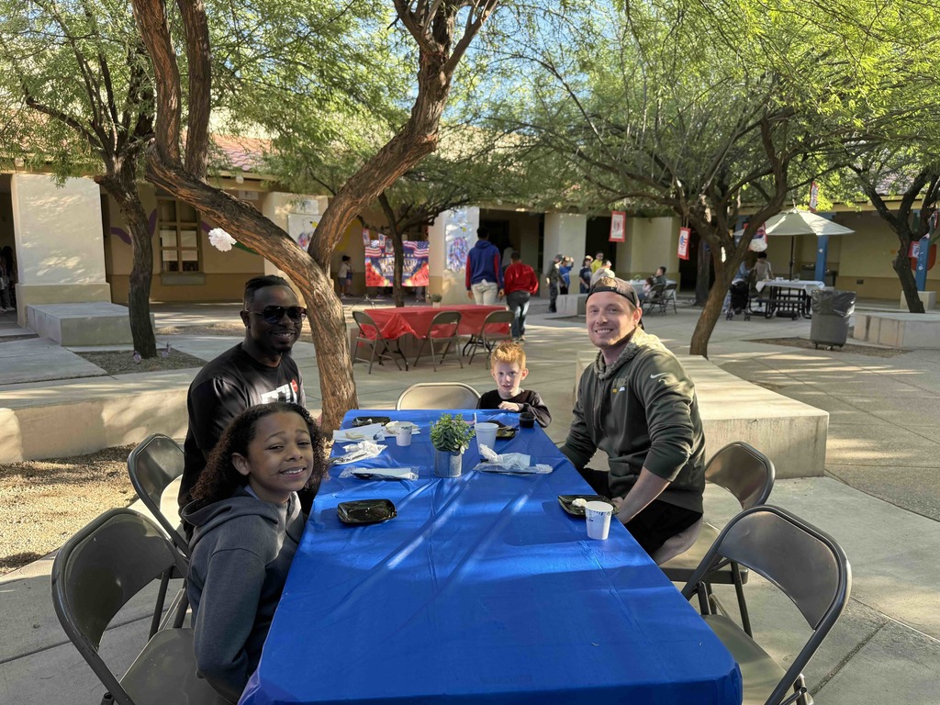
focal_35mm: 24
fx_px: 652
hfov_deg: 71.6
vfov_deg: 56.8
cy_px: 352
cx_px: 470
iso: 125
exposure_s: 1/229
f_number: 1.78
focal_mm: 6.76
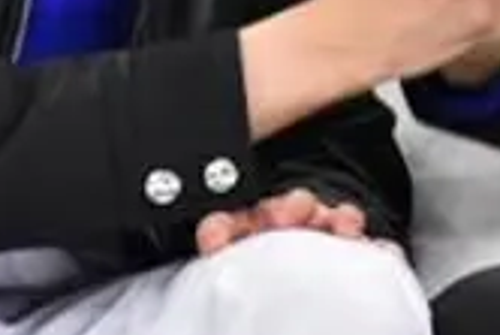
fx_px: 13678
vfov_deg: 1.4
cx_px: 494
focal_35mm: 984
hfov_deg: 2.1
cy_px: -186
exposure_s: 1/200
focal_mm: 140
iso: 1600
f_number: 5.6
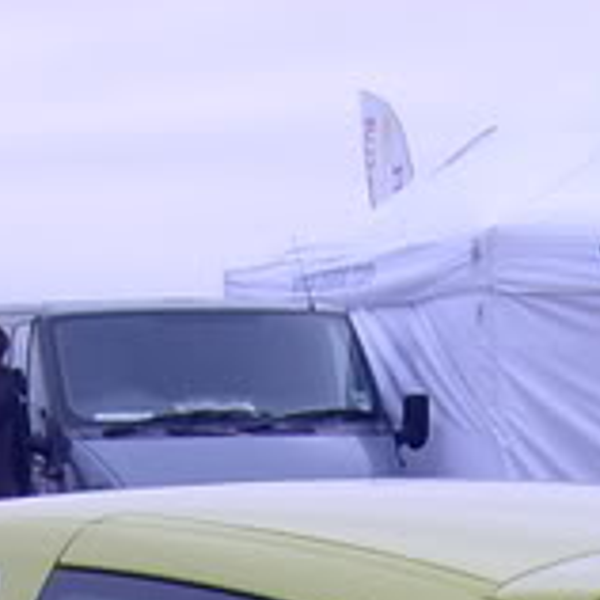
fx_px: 3961
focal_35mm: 202
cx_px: 467
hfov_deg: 8.6
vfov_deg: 8.3
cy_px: 1120
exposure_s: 1/229
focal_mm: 7.53
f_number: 6.4
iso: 50
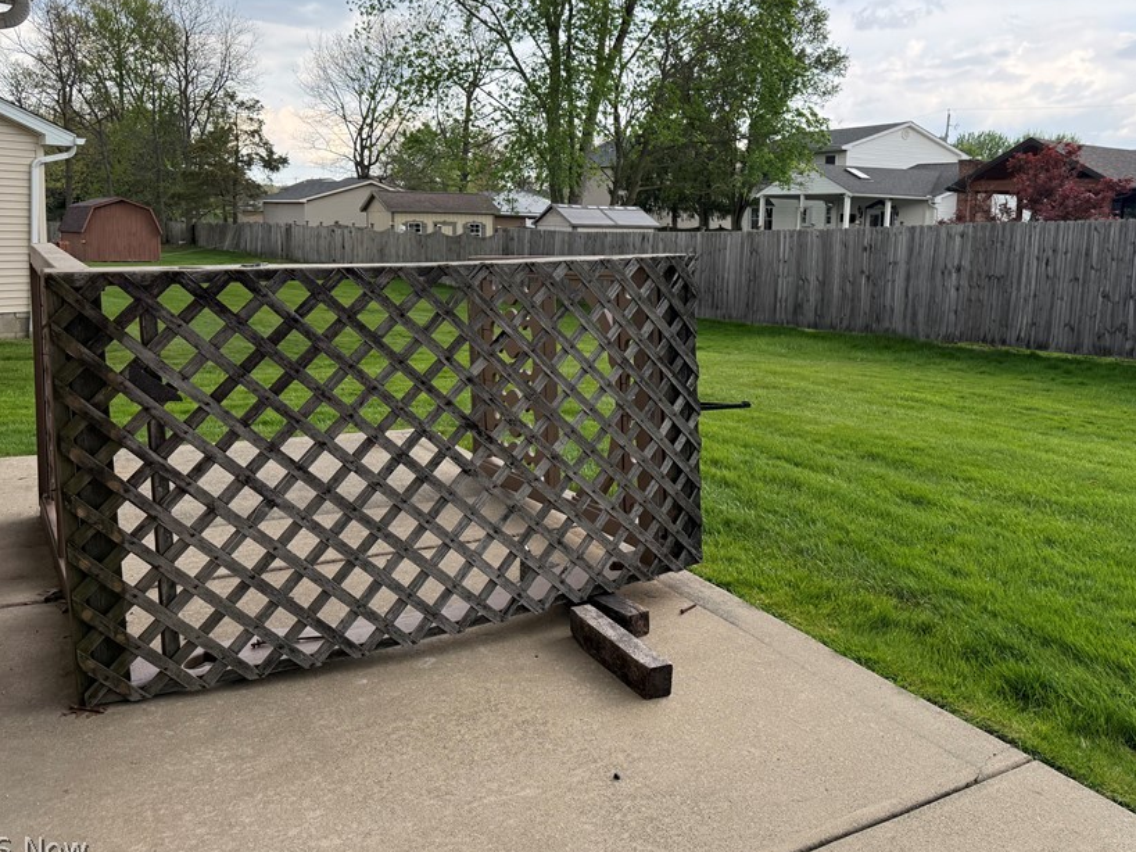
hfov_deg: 59.7
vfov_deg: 46.5
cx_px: 653
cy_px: 339
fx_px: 984
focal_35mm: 30
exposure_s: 1/1122
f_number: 1.78
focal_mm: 6.76
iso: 100
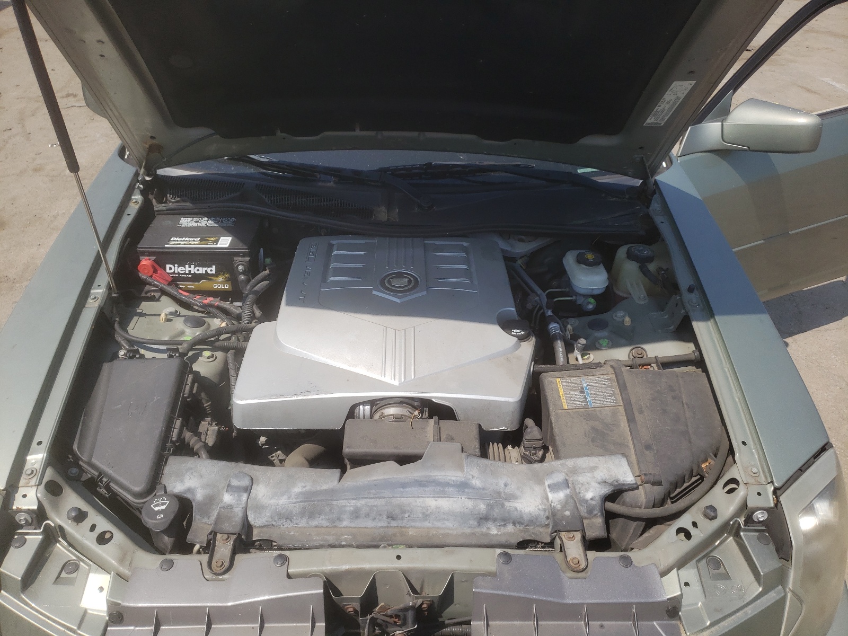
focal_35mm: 26
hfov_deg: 67.3
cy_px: 318
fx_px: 637
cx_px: 424
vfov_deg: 53.1
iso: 50
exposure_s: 1/2500
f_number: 1.5
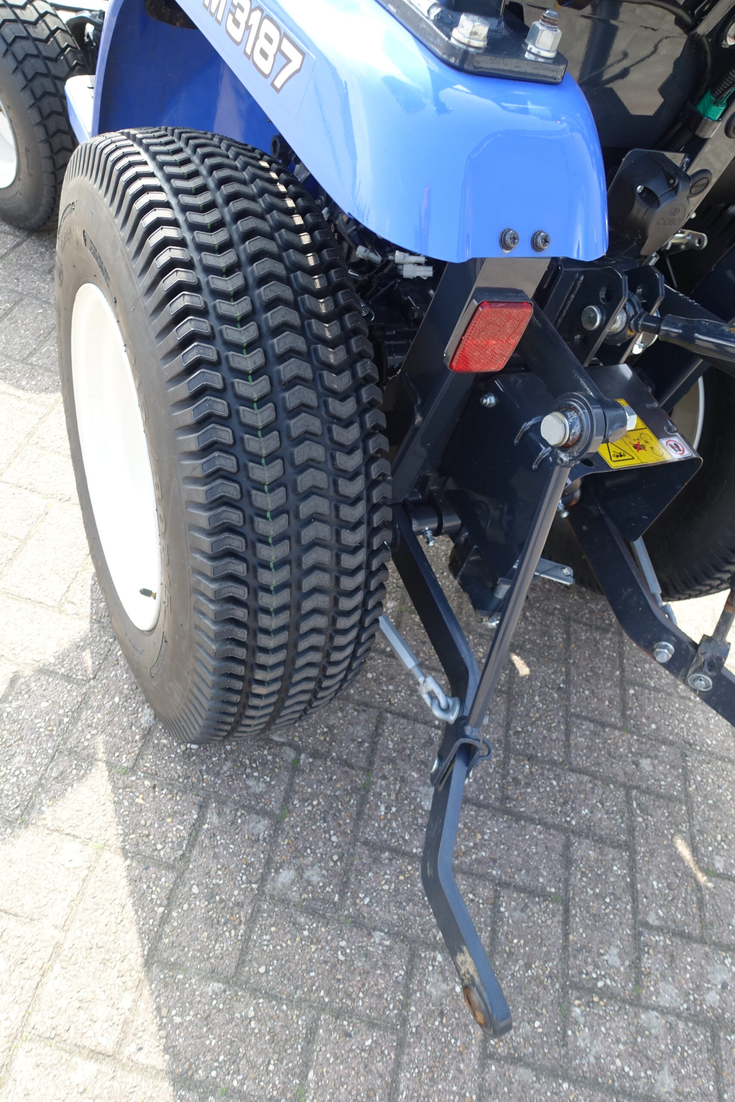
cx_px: 368
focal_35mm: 24
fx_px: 735
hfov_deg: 53.1
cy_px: 551
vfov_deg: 73.7
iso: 250
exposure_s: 1/250
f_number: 4
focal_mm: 8.8
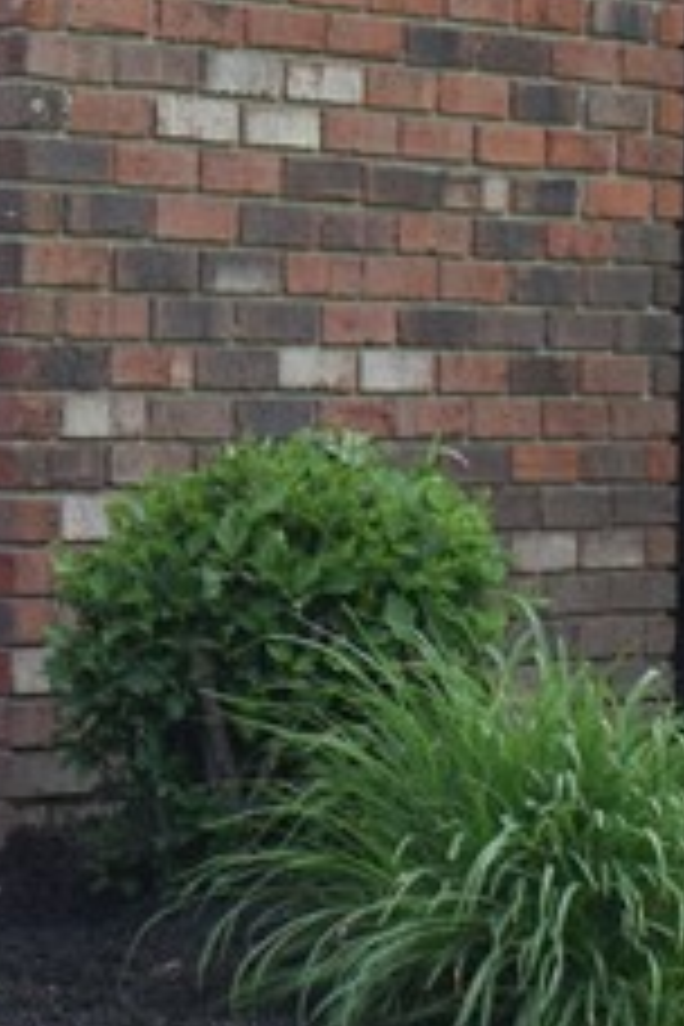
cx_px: -652
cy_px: 94
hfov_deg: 7.1
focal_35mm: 186
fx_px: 5301
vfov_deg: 11.0
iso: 200
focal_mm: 26
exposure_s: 1/250
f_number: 5.6
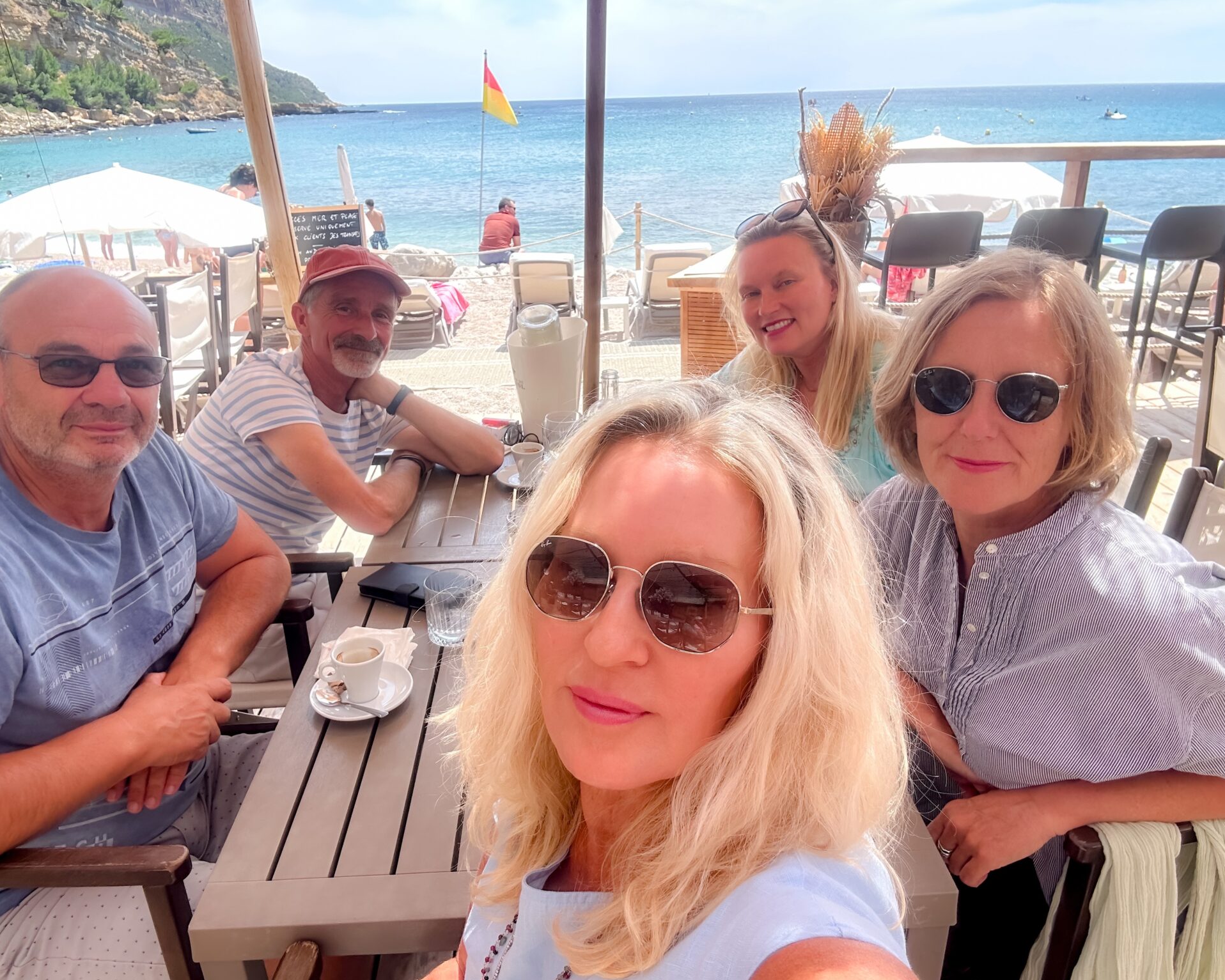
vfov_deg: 58.8
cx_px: 593
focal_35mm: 24
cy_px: 490
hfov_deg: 70.3
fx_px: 870
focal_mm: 2.69
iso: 25
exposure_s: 1/250
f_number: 1.9
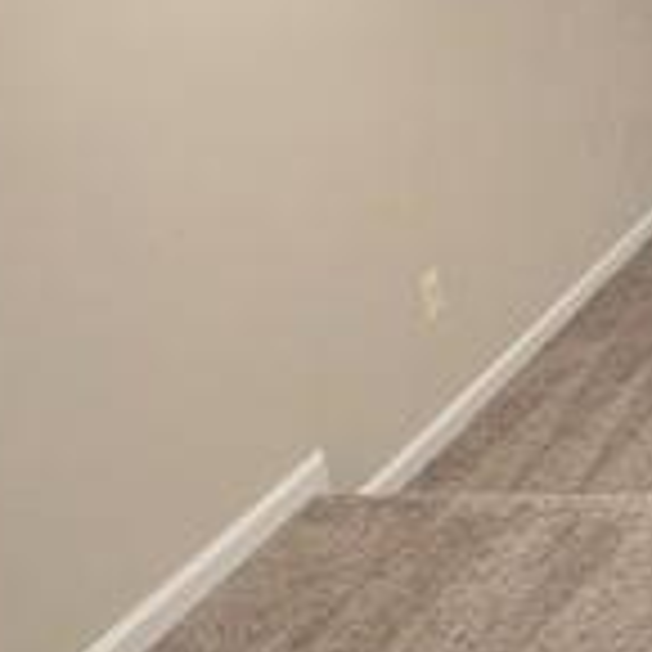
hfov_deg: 21.4
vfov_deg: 28.1
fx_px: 1300
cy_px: 265
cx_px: 1084
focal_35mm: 61
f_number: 2.2
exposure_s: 1/97.9
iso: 800
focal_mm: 2.2
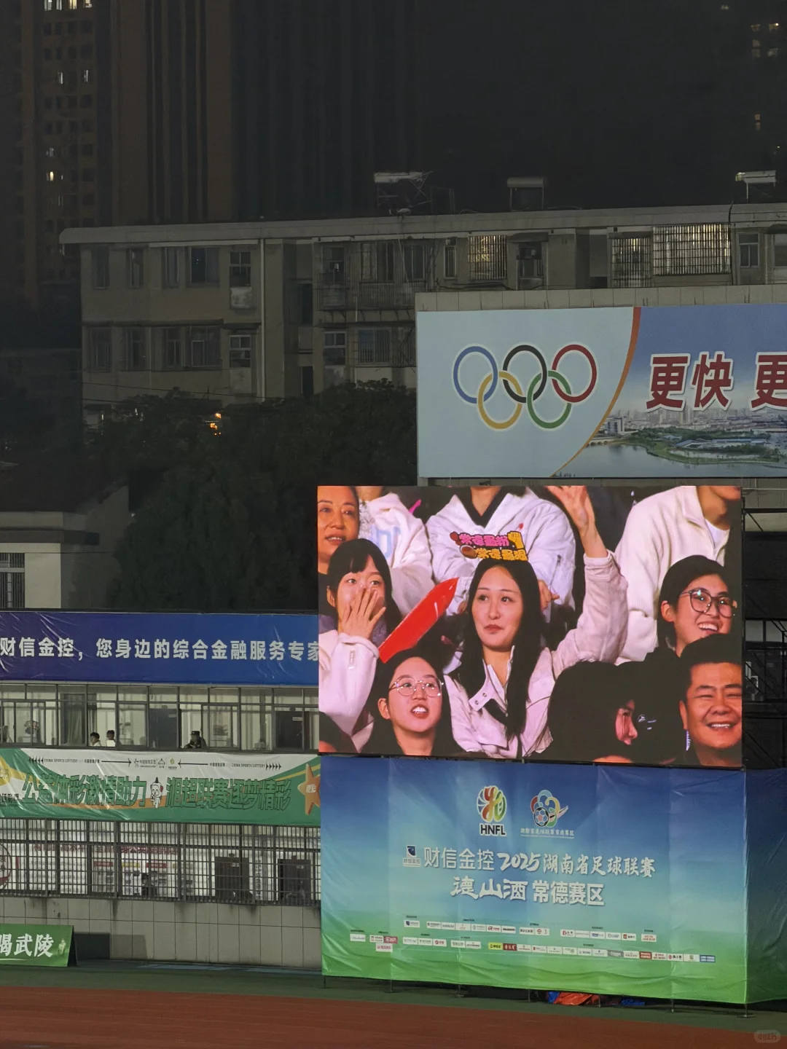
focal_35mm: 200
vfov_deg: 9.9
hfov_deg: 7.4
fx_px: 6063
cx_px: 394
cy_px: 524
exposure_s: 1/100
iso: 320
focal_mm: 16.89
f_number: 2.8
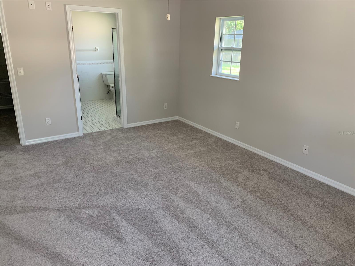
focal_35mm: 26
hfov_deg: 67.3
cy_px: 133
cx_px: 178
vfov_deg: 53.1
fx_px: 267
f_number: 1.8
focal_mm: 4.25
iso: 100
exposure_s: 1/75
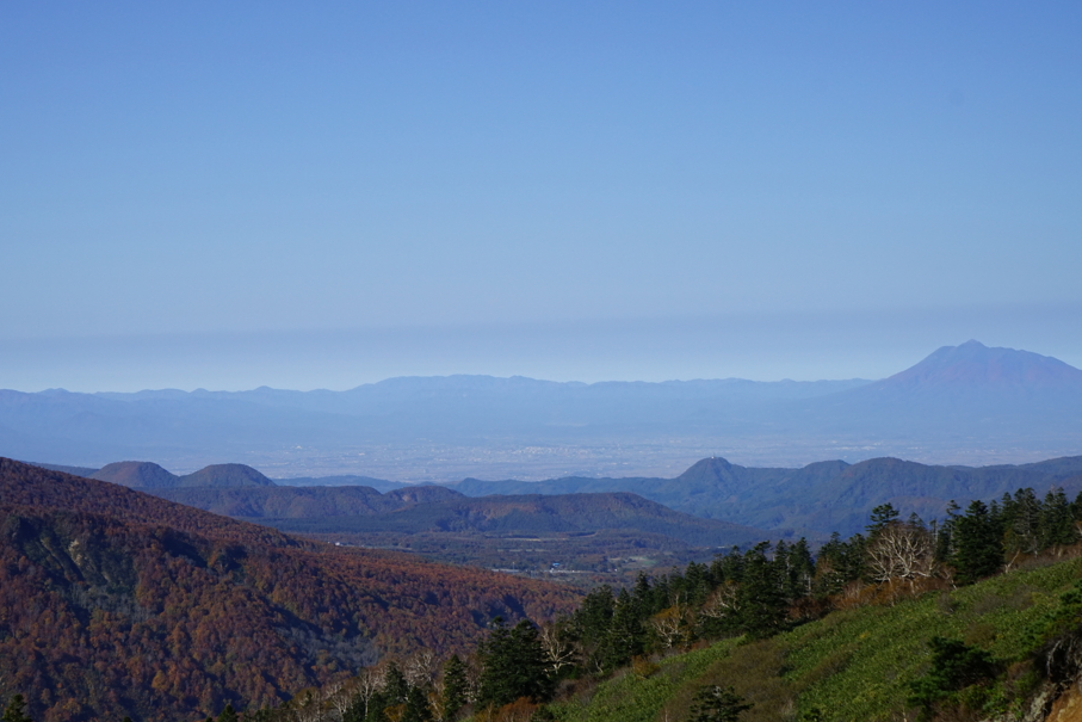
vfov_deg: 17.3
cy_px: 372
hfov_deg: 25.7
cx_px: 512
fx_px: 2375
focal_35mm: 79
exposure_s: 1/1250
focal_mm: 70
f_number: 7.1
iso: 640
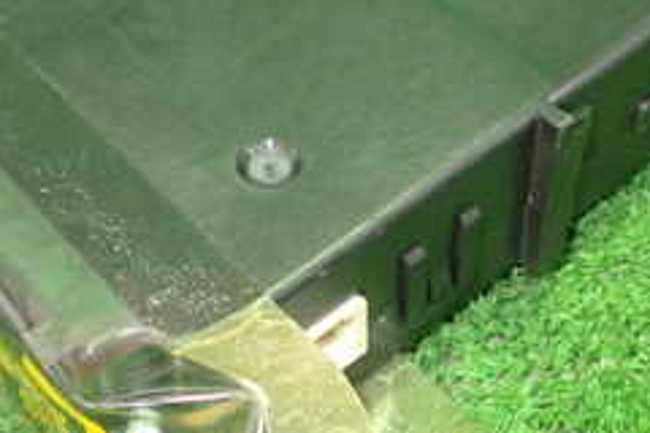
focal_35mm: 78
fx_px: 1408
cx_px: 268
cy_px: 108
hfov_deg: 26.0
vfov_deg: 17.4
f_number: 2.3
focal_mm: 5.4
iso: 640
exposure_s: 1/30
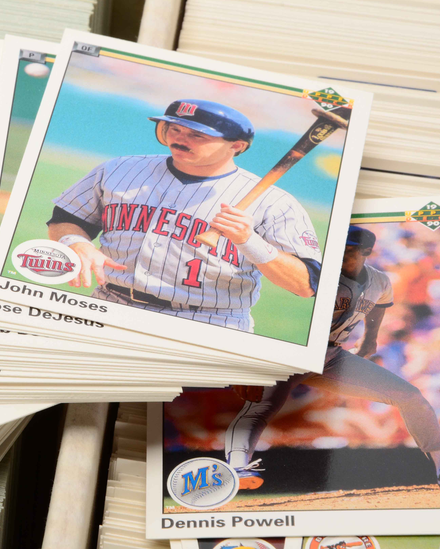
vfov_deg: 8.6
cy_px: 274
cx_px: 65
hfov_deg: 6.9
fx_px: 3642
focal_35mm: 224
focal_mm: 105
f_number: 20
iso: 200
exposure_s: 1/160
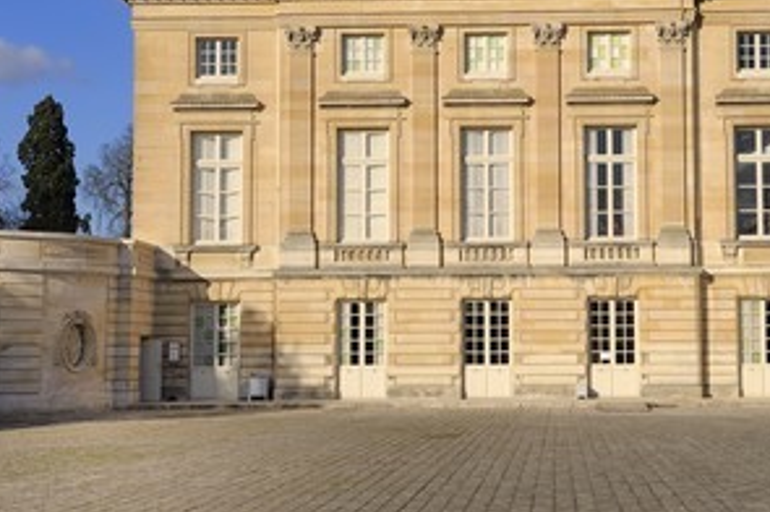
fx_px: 1709
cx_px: 500
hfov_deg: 25.3
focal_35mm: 80
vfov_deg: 17.0
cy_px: 193
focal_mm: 56
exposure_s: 1/125
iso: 200
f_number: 20
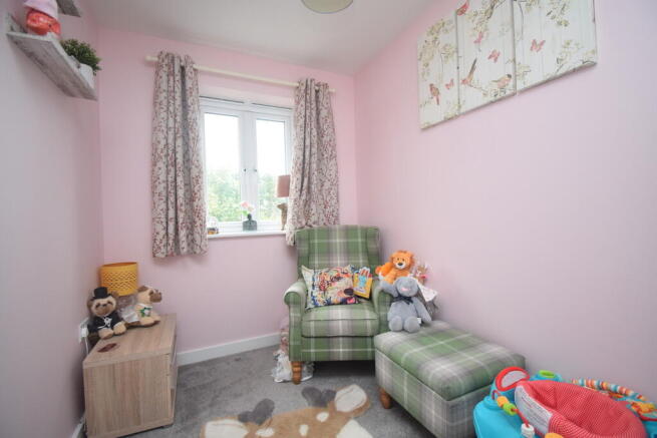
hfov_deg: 100.4
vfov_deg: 77.4
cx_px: 328
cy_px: 219
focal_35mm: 15
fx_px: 274
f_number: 4.5
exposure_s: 1/60
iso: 1250
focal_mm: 10
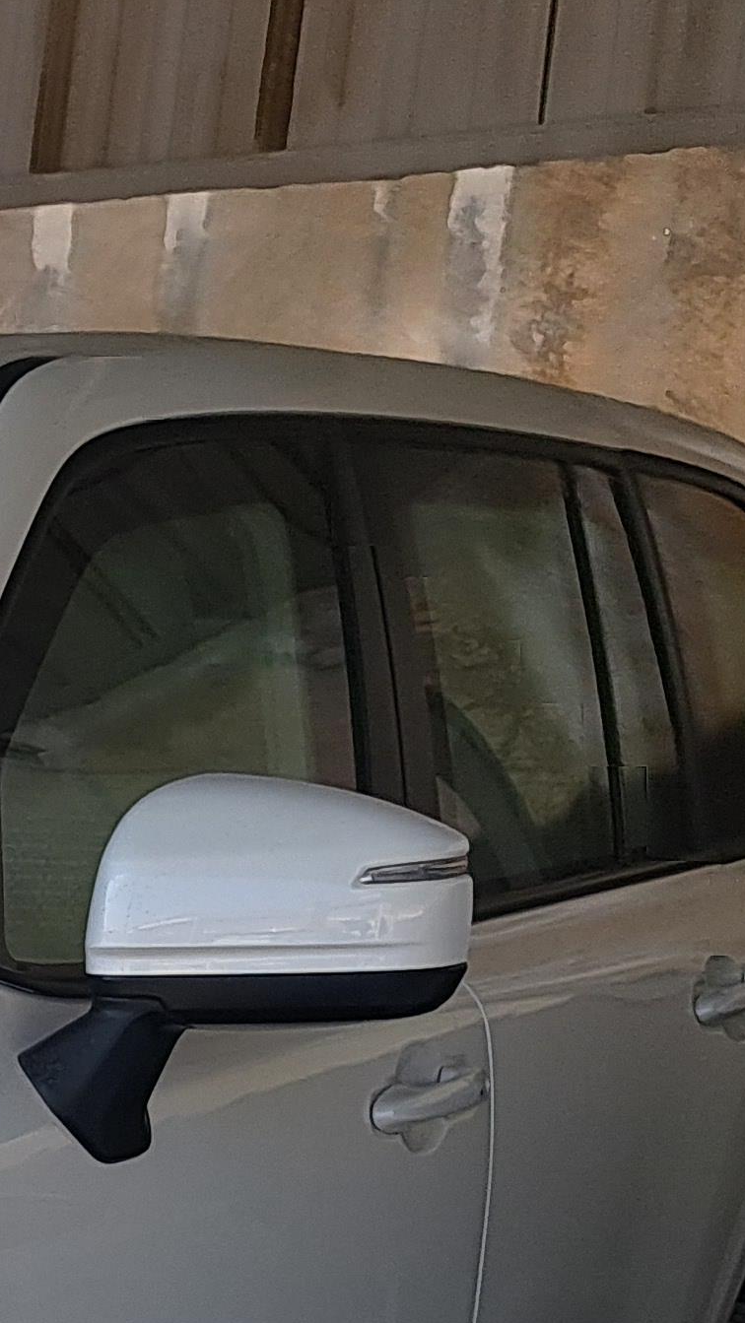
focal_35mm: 90
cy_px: 1592
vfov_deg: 21.9
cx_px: -1080
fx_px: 3159
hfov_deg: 11.1
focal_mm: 5.23
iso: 50
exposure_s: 1/1211
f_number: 1.8
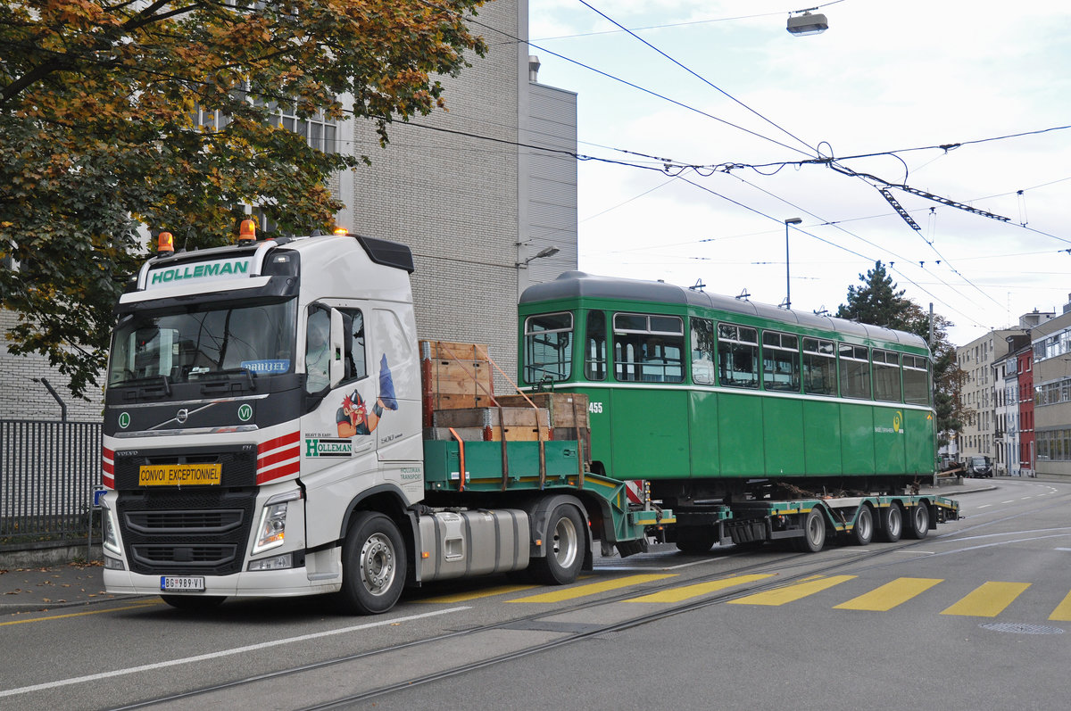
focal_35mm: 48
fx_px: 1426
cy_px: 356
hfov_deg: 41.2
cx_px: 536
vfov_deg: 28.0
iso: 400
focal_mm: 32
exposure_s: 1/800
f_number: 4
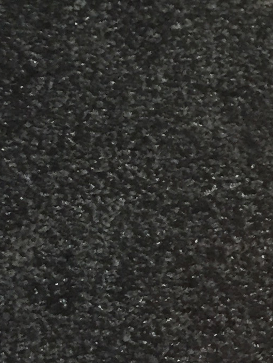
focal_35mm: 139
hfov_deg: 9.5
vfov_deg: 14.2
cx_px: 648
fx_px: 1461
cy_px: 179
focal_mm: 4.15
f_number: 2.2
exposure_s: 1/30
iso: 250
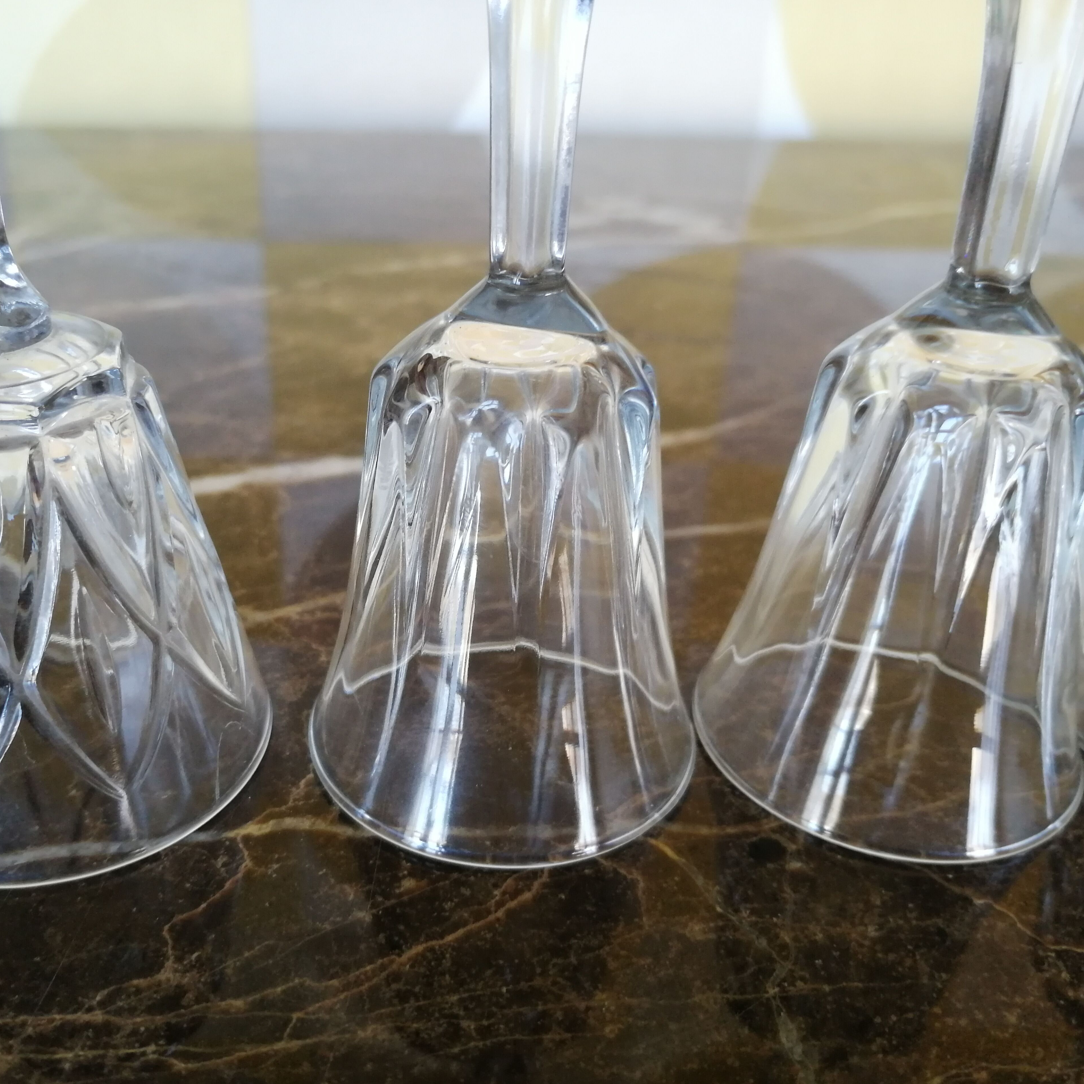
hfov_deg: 51.0
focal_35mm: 32
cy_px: 540
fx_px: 1134
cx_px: 471
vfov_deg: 51.1
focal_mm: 3.95
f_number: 1.8
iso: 160
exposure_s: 1/45
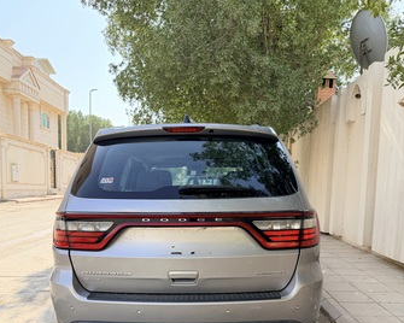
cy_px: 236
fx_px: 383
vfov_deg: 44.5
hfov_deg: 55.7
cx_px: 198
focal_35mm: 32
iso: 100
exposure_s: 1/1292
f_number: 1.78
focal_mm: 6.76
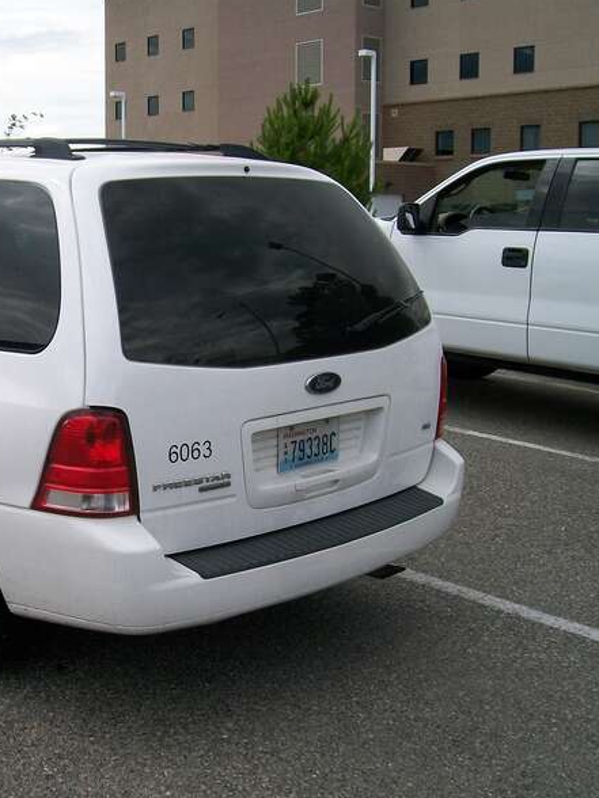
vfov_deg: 38.9
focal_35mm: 49
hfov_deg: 28.6
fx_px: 1131
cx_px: 68
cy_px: 402
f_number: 4.8
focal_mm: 6
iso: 80
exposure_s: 1/400
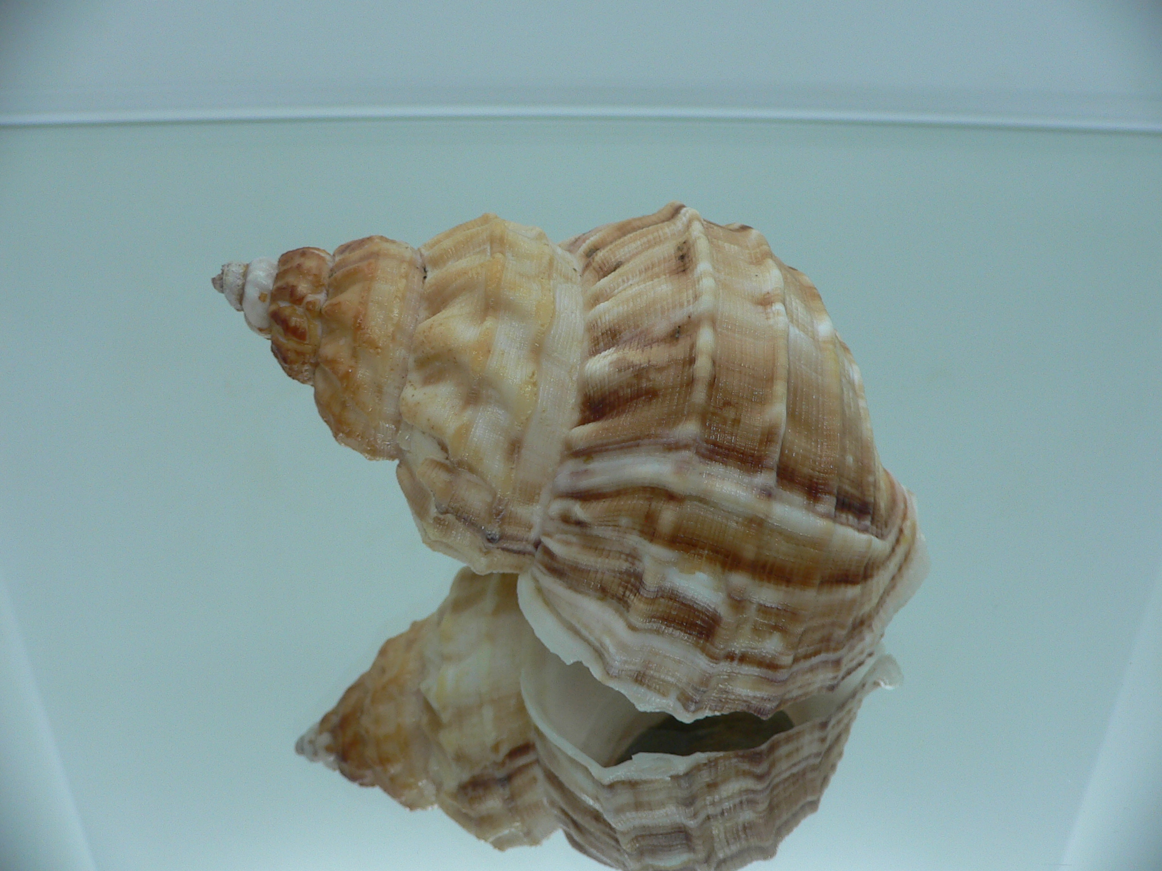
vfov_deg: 40.7
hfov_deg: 52.6
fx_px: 1175
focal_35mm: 35
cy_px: 436
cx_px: 581
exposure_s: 1/60
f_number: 2.8
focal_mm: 4.6
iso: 80
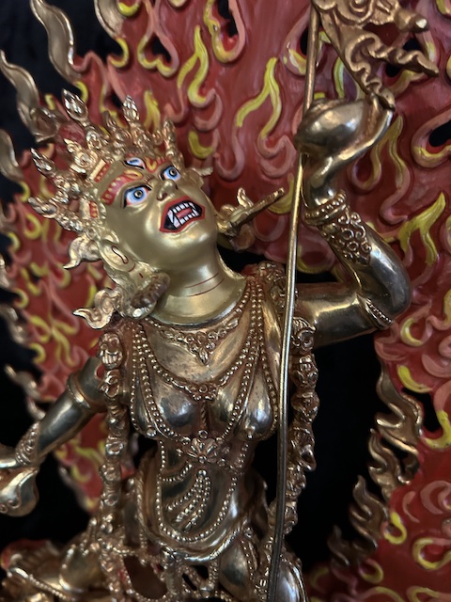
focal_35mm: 26
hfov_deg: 53.1
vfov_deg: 67.3
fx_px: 452
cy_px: 301
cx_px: 226
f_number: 1.5
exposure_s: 1/25
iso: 500
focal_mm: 5.7
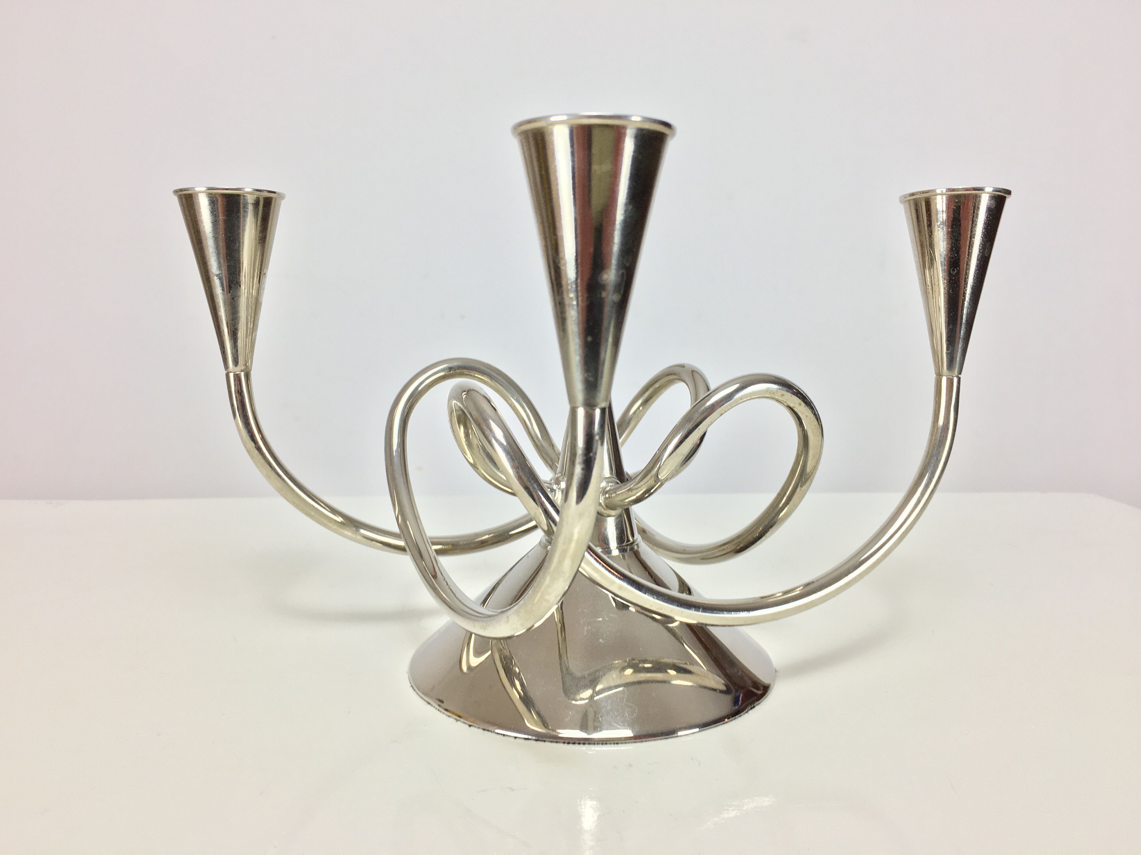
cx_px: 570
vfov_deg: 48.2
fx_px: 956
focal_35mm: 29
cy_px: 428
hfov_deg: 61.7
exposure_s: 1/33
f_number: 2.2
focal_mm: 4.15
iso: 25
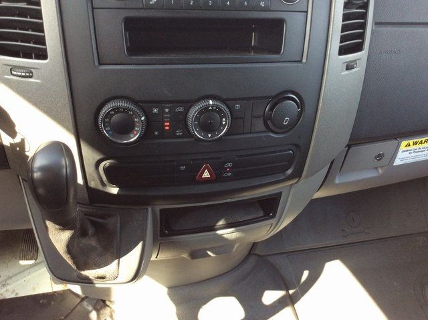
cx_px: 214
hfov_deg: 56.9
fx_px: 395
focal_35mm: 32
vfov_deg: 44.1
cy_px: 160
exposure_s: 1/60
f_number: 2.4
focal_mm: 3.3
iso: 50
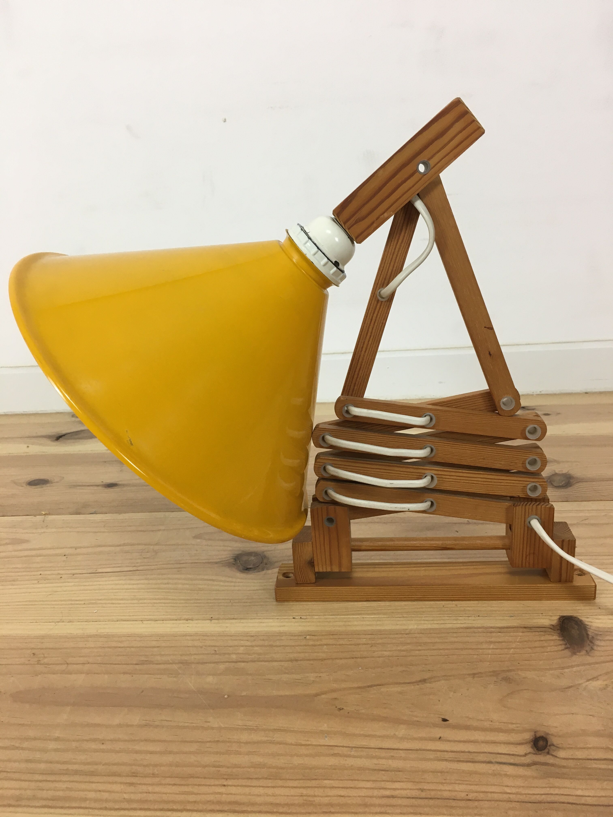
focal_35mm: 29
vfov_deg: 61.7
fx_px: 685
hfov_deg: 48.2
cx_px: 306
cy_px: 408
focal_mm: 4.15
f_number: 2.2
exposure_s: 1/33
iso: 40
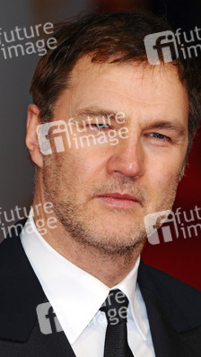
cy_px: 178
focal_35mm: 277
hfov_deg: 4.4
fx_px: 2619
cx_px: 109
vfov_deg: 7.8
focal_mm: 175
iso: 320
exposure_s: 1/250
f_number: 4.5
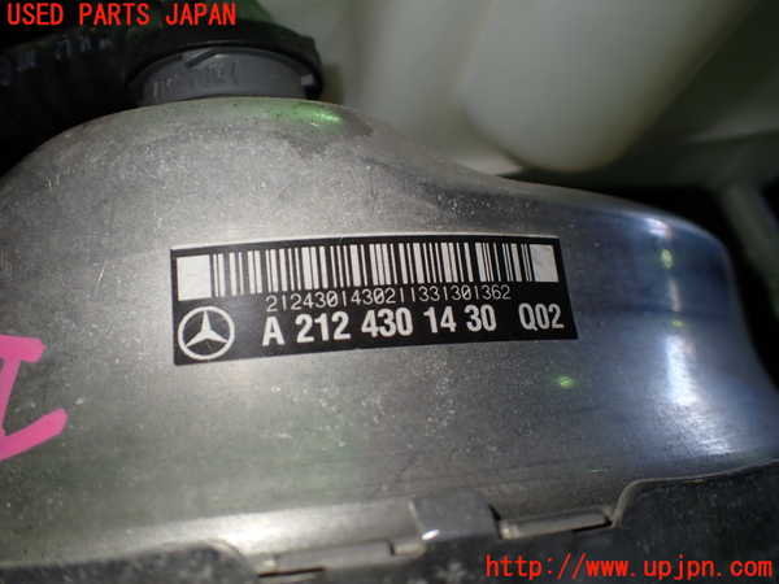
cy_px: 292
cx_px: 390
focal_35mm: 30
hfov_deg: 60.0
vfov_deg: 46.8
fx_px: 675
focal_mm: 5.4
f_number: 2.3
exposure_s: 1/125
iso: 125
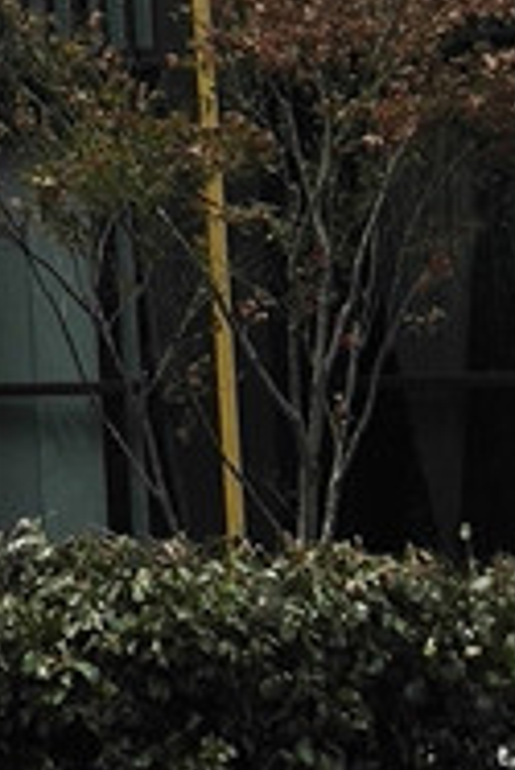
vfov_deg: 9.4
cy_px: -725
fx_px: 4433
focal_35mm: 207
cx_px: -375
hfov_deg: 6.5
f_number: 1.8
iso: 105
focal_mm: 3.95
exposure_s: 1/4296
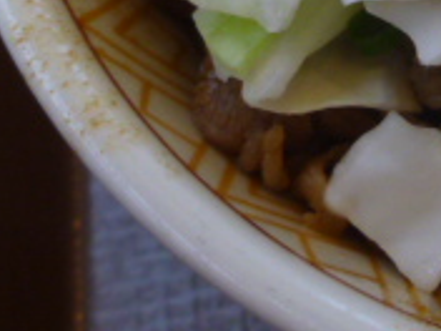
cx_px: 712
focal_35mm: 102
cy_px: -130
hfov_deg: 16.9
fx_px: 1299
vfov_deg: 13.8
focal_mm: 4.9
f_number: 3.3
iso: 200
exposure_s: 1/160
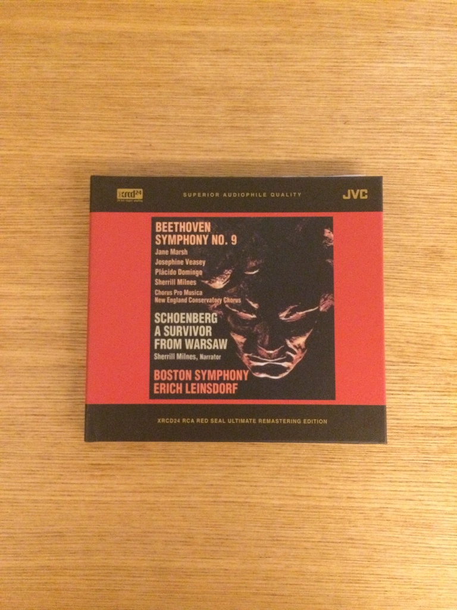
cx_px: 228
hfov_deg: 46.8
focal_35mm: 30
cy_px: 305
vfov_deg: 60.0
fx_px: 528
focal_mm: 4.12
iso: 1250
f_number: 2.2
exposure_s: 1/17
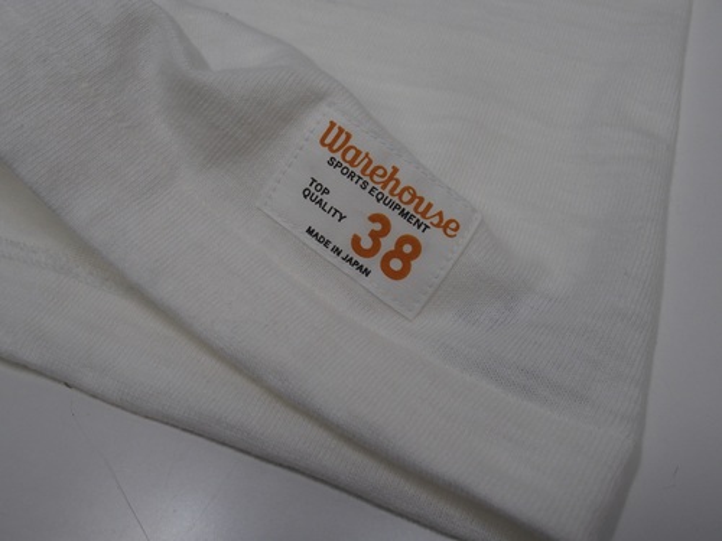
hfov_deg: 52.6
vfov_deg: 40.7
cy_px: 270
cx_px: 361
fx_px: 730
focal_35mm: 35
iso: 100
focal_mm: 7.4
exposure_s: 1/125
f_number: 3.2
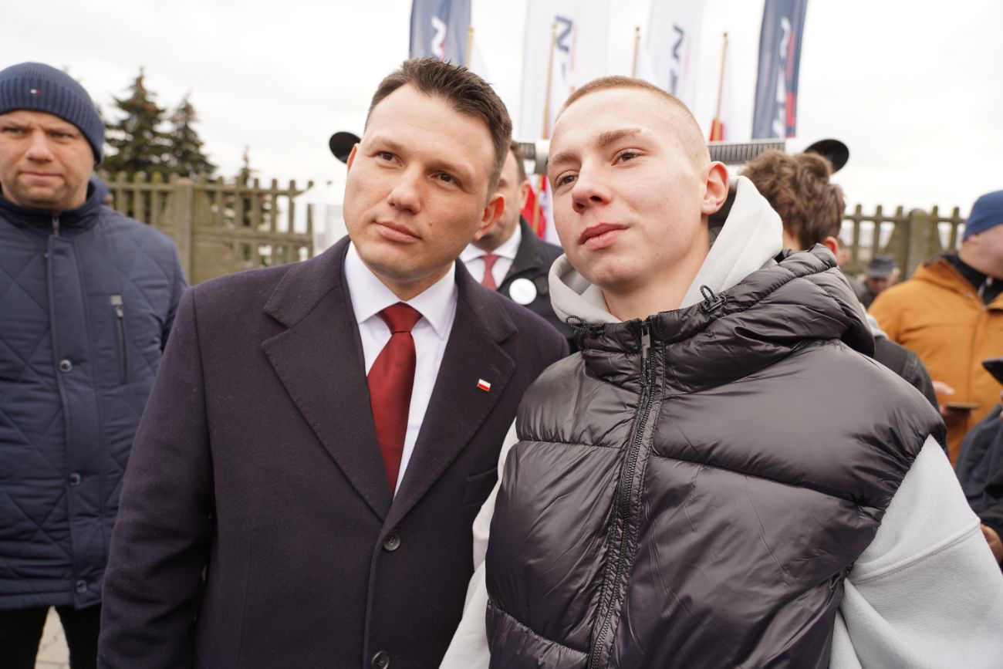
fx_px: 669
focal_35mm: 24
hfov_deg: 73.7
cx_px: 502
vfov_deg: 53.1
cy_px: 334
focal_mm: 24
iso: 100
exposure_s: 1/100
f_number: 4
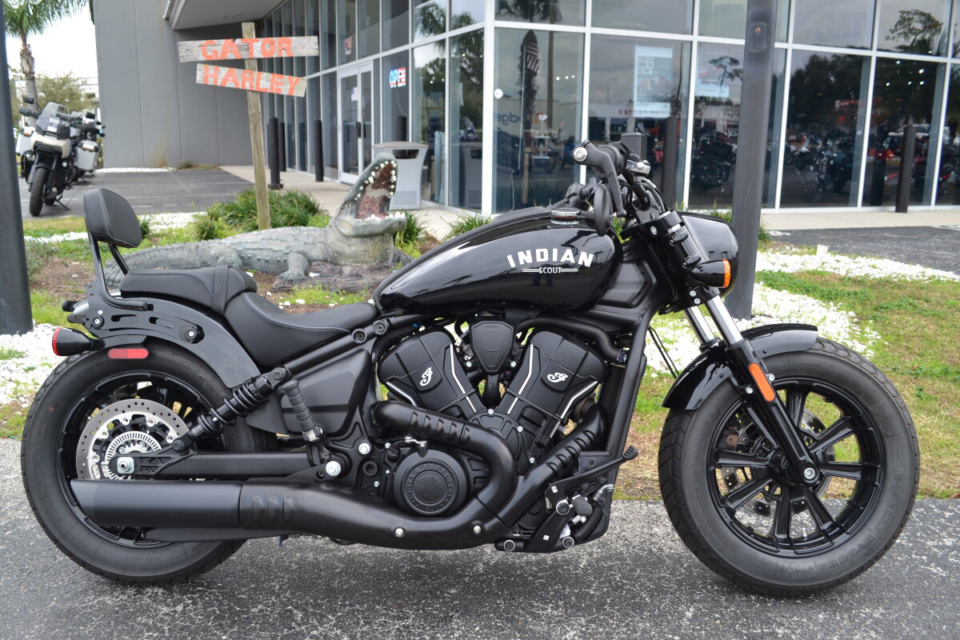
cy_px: 320
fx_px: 800
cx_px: 480
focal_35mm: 30
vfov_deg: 43.6
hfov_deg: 61.9
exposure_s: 1/125
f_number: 5.6
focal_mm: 20
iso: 140
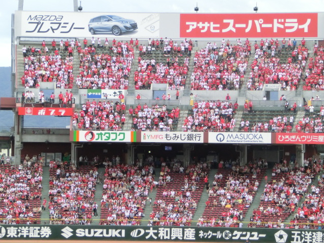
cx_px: 163
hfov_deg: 12.9
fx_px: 1432
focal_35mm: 153
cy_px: 122
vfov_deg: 9.7
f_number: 5.9
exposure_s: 1/320
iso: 800
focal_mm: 26.91
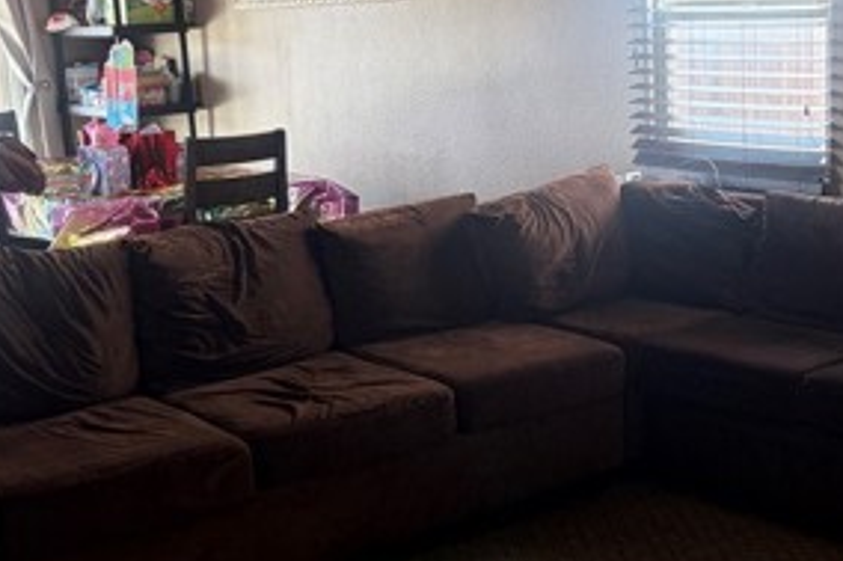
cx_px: 600
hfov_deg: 32.5
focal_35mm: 61
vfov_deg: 22.2
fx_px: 1428
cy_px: 276
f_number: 1.6
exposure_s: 1/66
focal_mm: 5.96
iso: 125
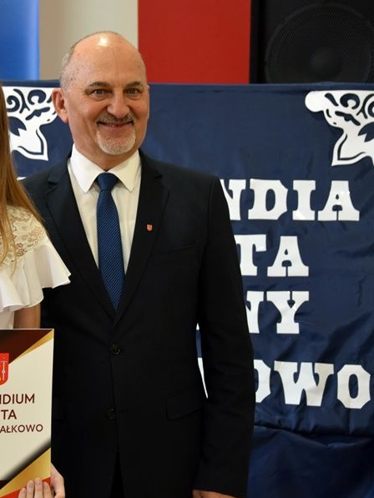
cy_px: 249
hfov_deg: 16.9
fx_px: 1253
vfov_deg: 22.5
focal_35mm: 87
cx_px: 89
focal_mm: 40
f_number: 4.5
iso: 400
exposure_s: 1/100
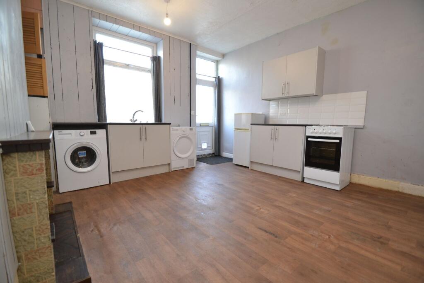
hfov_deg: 100.4
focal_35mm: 15
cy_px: 142
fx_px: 177
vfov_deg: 77.3
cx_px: 212
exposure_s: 1/60
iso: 560
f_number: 3.5
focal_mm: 10
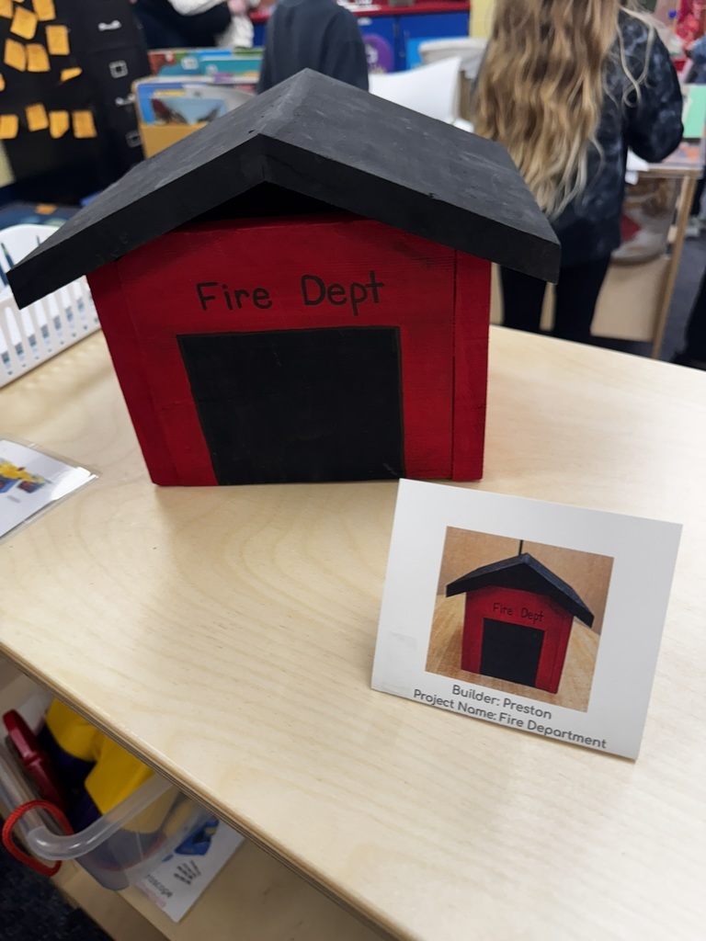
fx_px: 653
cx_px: 353
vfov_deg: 71.6
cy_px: 470
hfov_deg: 56.8
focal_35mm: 24
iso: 160
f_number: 1.78
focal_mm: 6.76
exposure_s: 1/120
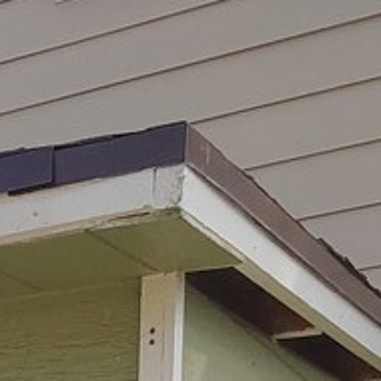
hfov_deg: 13.5
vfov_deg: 11.8
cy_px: 926
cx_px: -251
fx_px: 1482
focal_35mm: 119
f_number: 1.5
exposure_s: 1/1587
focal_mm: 4.23
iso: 50
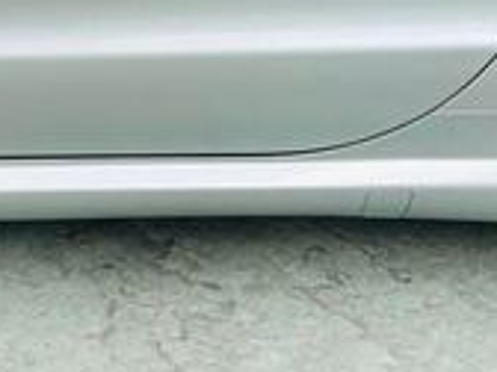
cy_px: -177
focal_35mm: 99
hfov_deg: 19.5
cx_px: 56
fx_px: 1421
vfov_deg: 14.0
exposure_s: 1/2012
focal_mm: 5.1
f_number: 1.6
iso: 32
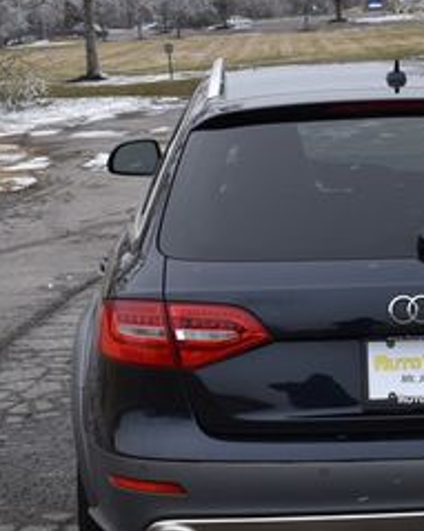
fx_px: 1479
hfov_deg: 15.9
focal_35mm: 94
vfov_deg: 20.3
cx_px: 440
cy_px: 197
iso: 160
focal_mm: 25
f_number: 8
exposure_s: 1/250
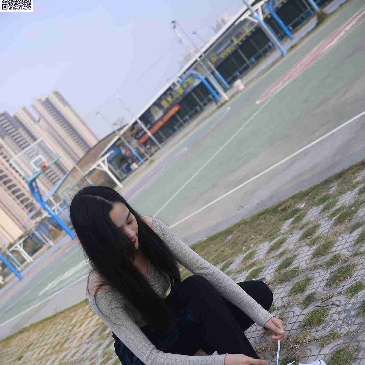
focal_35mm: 45
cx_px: 184
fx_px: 537
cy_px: 254
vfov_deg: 37.0
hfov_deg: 37.6
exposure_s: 1/500
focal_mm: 35
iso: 100
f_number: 4.5
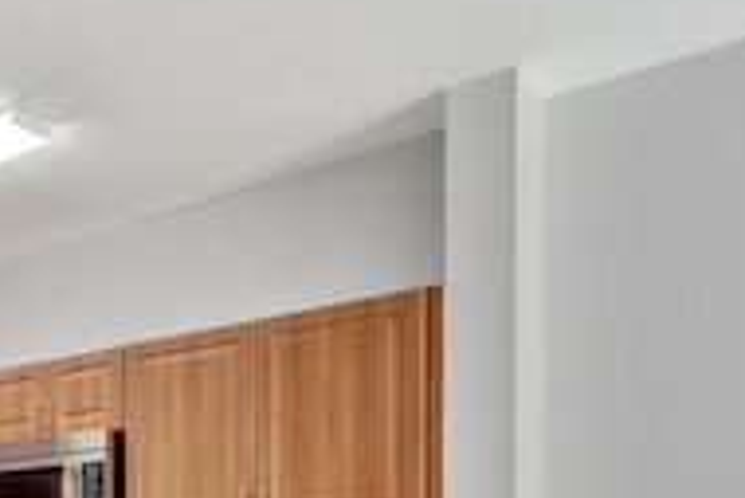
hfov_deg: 35.4
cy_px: 569
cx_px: -137
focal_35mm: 44
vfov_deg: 27.4
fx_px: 917
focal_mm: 17.5
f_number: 8
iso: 400
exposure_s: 1/5
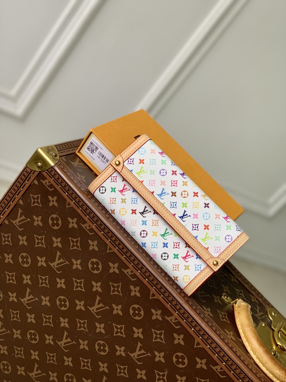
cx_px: 143
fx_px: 573
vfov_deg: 36.8
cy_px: 191
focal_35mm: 52
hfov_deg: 28.0
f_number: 2.4
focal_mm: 6
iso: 32
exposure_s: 1/122
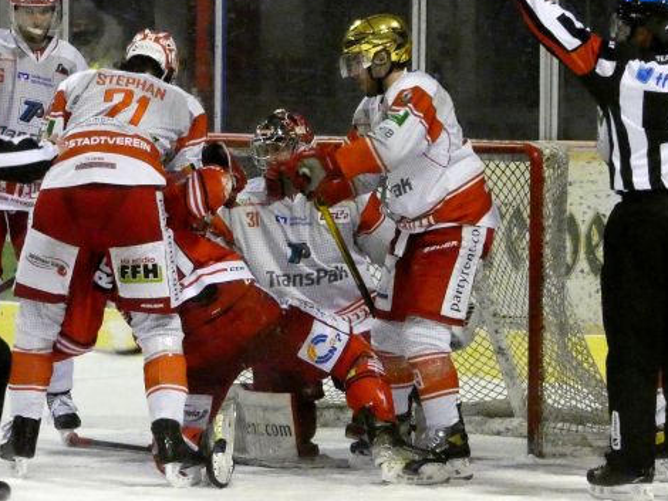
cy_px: 282
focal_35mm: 288
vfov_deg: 5.2
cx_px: 372
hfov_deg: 6.9
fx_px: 5561
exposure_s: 1/200
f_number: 5.5
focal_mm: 32.7
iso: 3200
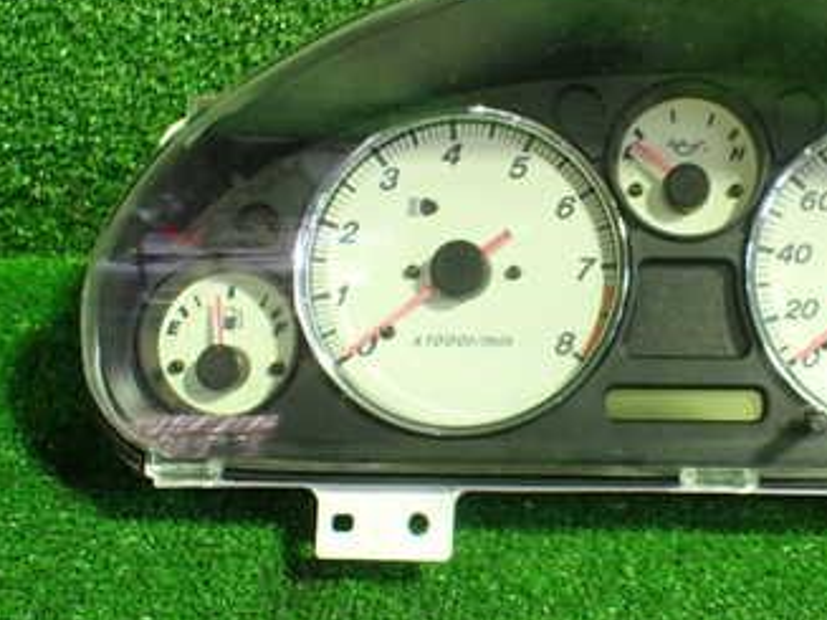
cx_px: 693
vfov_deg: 26.5
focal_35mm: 55
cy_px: 248
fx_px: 1314
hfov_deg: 33.6
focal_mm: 5.4
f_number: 2.3
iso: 800
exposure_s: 1/80
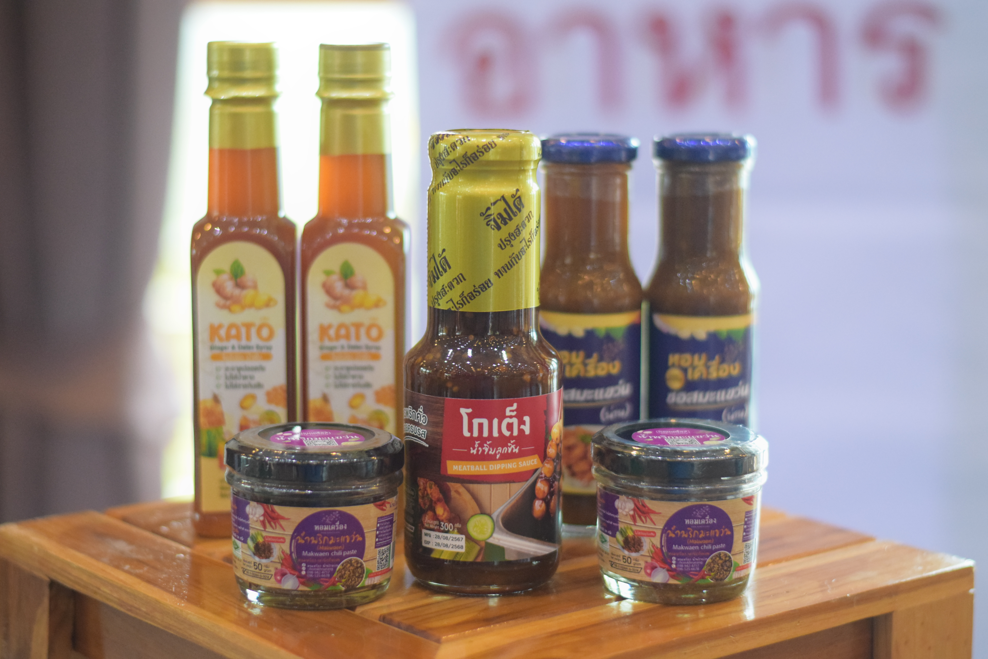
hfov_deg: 27.0
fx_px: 2059
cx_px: 494
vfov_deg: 18.2
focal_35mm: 75
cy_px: 330
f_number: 2.2
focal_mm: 50
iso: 2500
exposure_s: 1/640
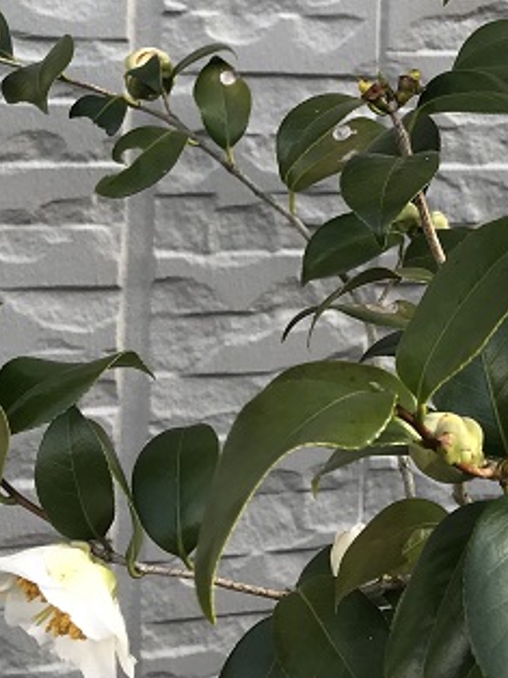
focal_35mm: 72
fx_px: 1411
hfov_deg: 19.6
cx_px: 542
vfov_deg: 25.9
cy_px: 27
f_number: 1.8
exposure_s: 1/205
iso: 20
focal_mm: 3.99
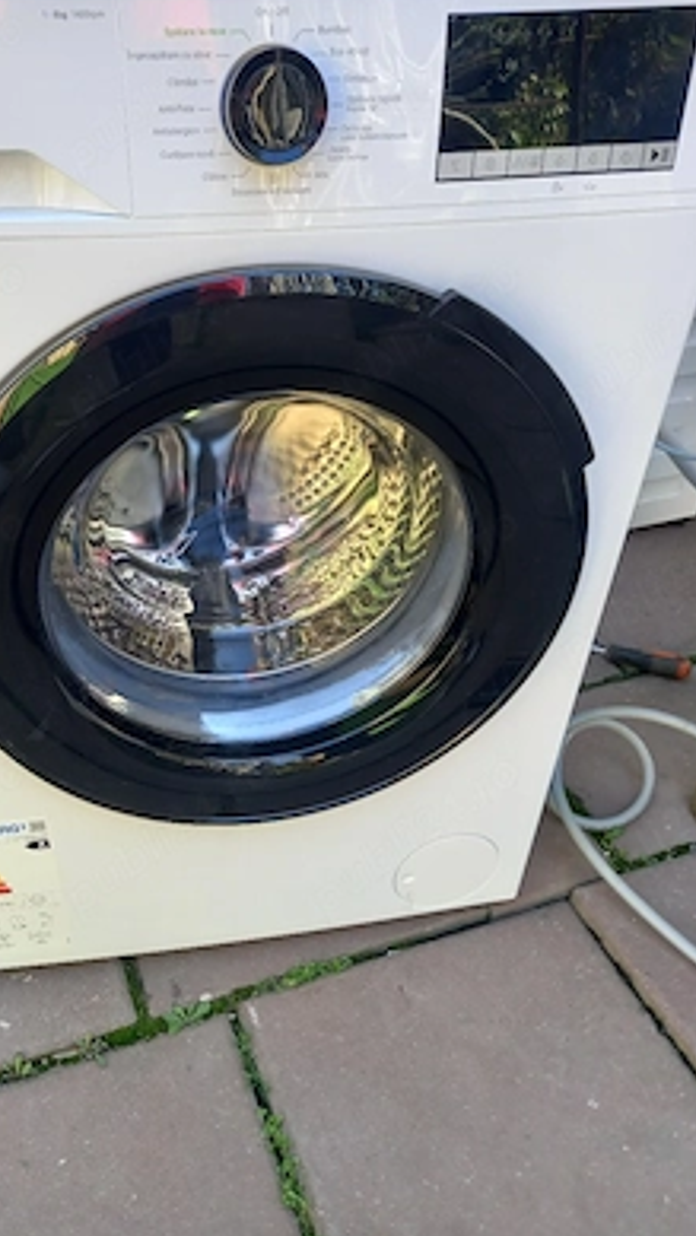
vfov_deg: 67.9
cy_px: 626
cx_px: 232
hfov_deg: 41.0
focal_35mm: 28
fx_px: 918
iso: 32
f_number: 2
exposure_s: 1/50
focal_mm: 4.6
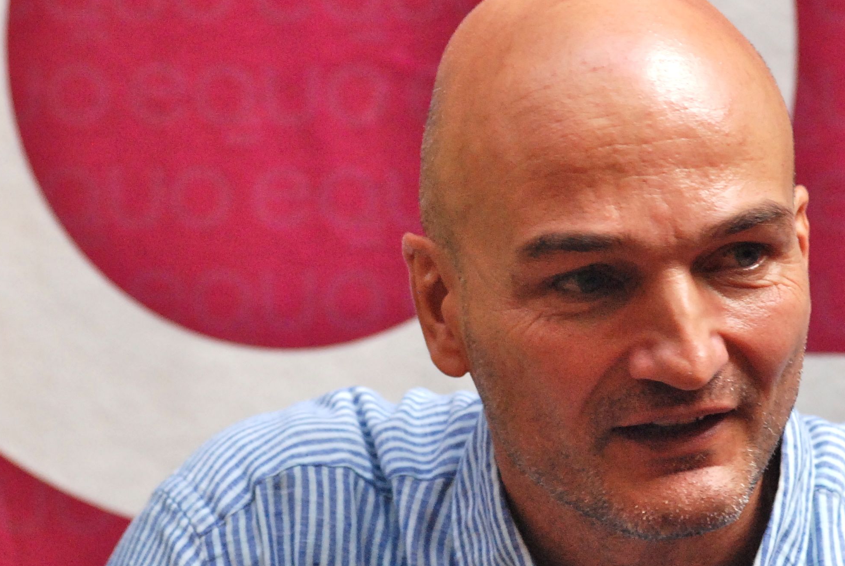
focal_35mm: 369
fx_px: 8670
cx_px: 572
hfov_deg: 5.6
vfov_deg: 3.7
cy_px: 342
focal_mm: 125
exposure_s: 1/250
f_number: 4
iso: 1000
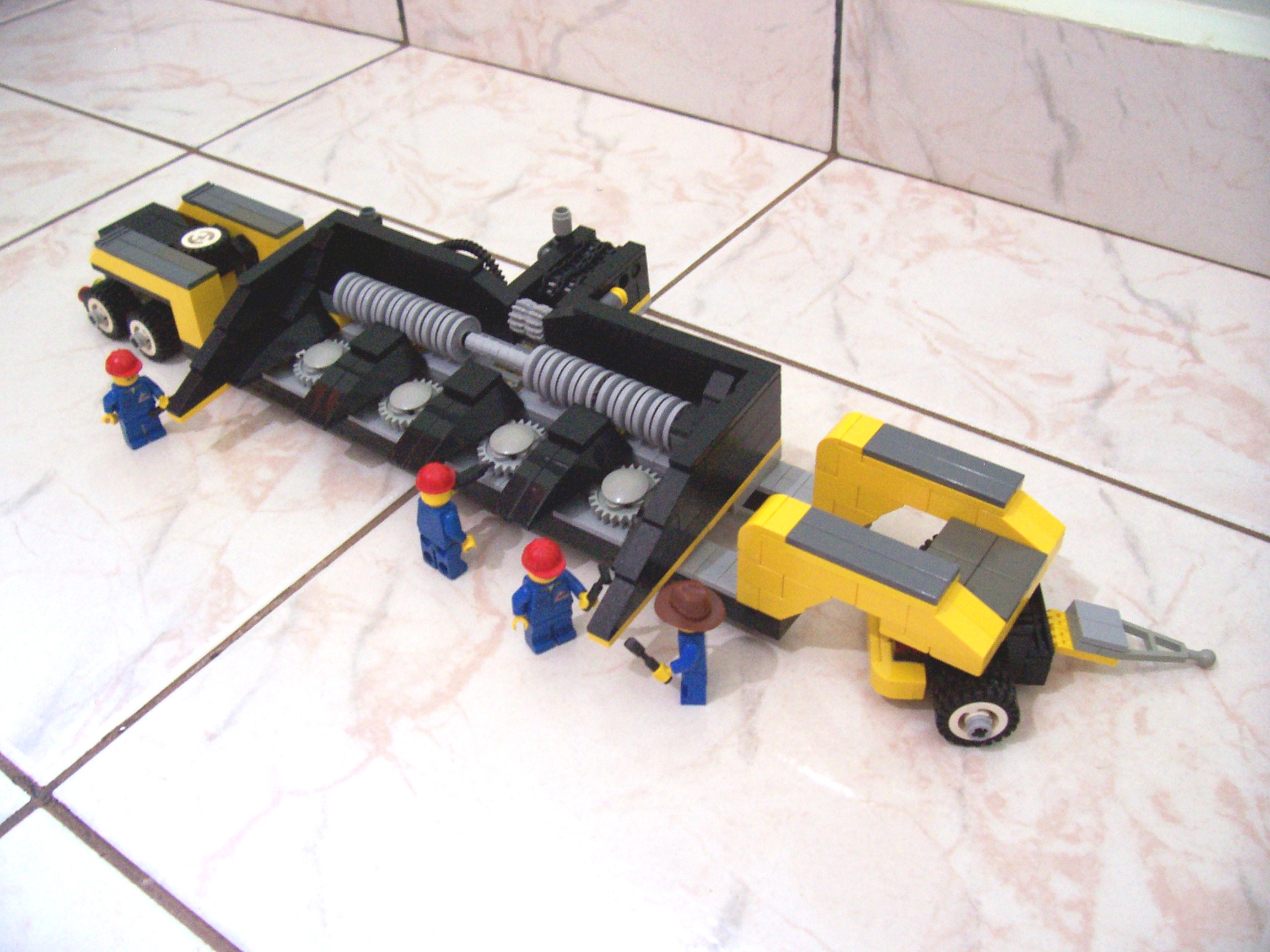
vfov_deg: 41.8
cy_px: 476
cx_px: 635
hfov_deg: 54.0
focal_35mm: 34
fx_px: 1247
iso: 160
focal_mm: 5.6
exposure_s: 1/8
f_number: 2.7
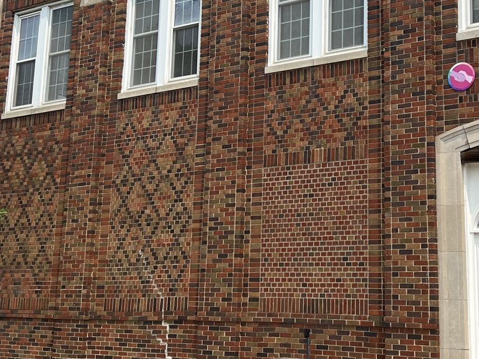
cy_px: 93
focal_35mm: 63
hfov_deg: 30.5
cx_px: 315
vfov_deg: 23.1
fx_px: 872
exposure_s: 1/4115
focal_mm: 5.7
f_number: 1.5
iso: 50
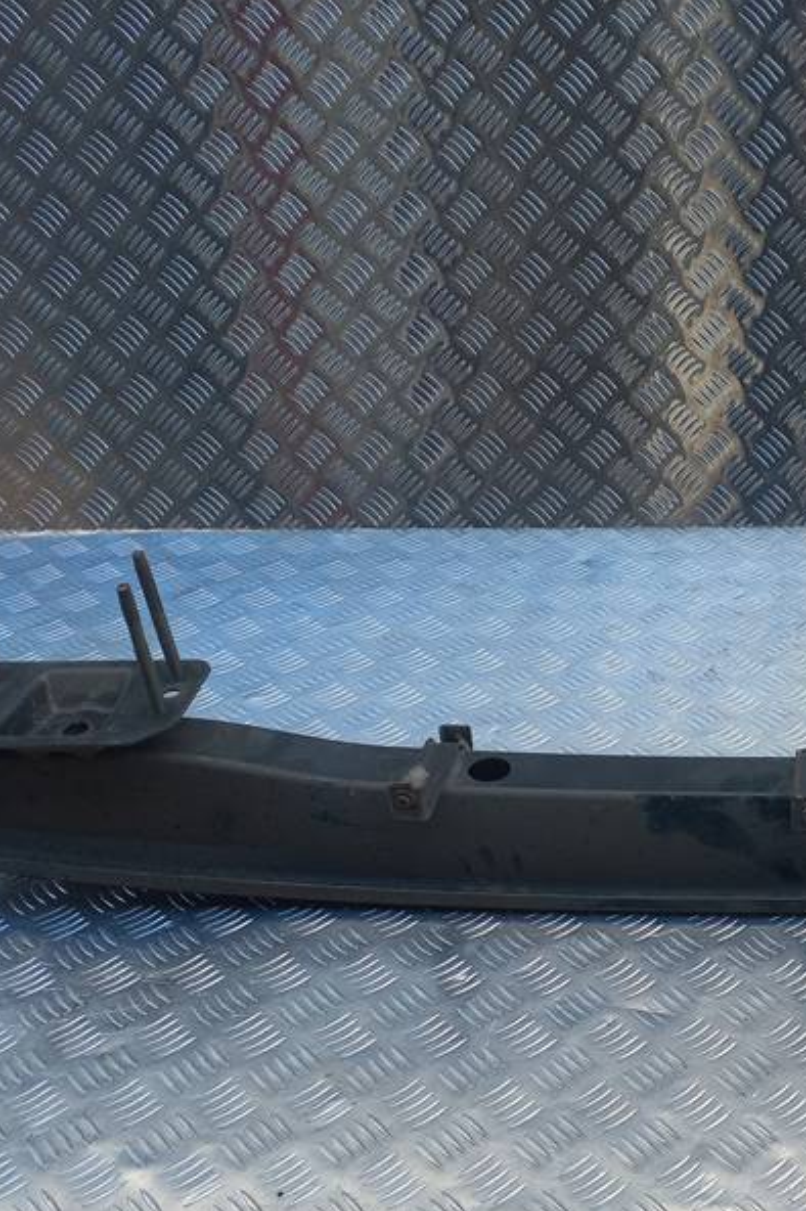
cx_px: 802
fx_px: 1513
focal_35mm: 45
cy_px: 747
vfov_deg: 43.3
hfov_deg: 28.1
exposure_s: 1/100
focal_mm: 4.6
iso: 32
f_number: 1.8
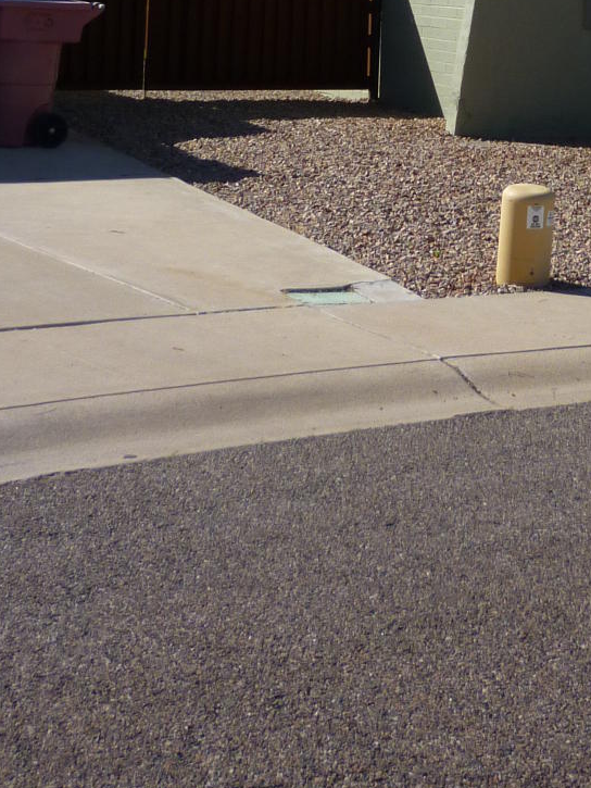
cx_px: 506
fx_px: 1821
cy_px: -163
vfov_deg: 22.5
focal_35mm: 80
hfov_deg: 18.2
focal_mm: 5.2
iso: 80
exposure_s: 1/800
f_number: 4
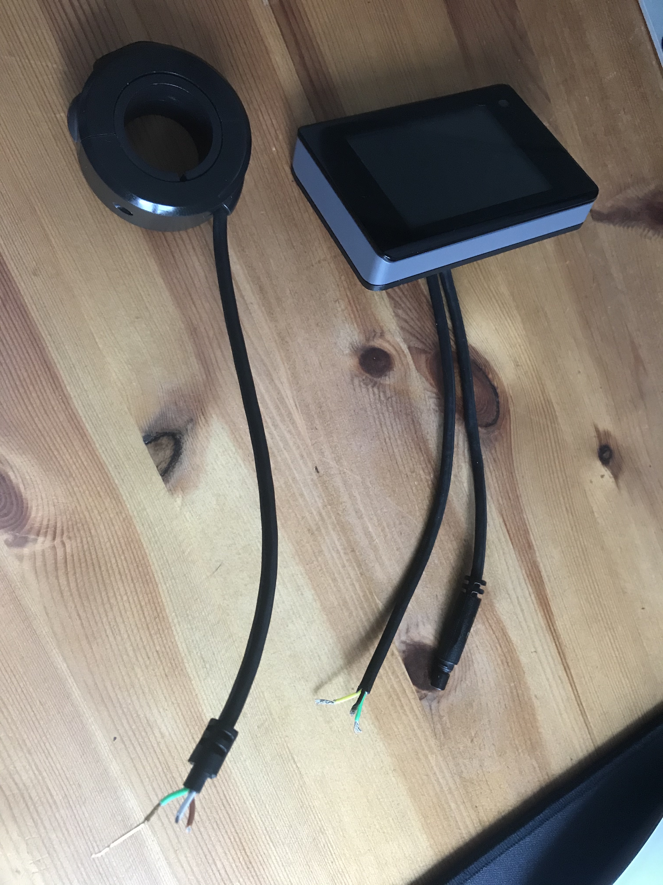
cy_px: 442
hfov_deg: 49.7
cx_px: 332
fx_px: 715
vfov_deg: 63.4
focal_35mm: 28
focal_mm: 3.99
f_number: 1.8
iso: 80
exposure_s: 1/17
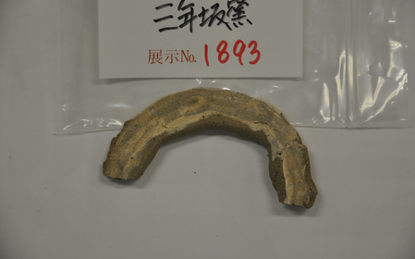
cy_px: 122
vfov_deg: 8.1
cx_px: 207
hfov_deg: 13.0
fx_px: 1826
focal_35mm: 162
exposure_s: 1/160
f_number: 5.6
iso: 800
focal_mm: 105
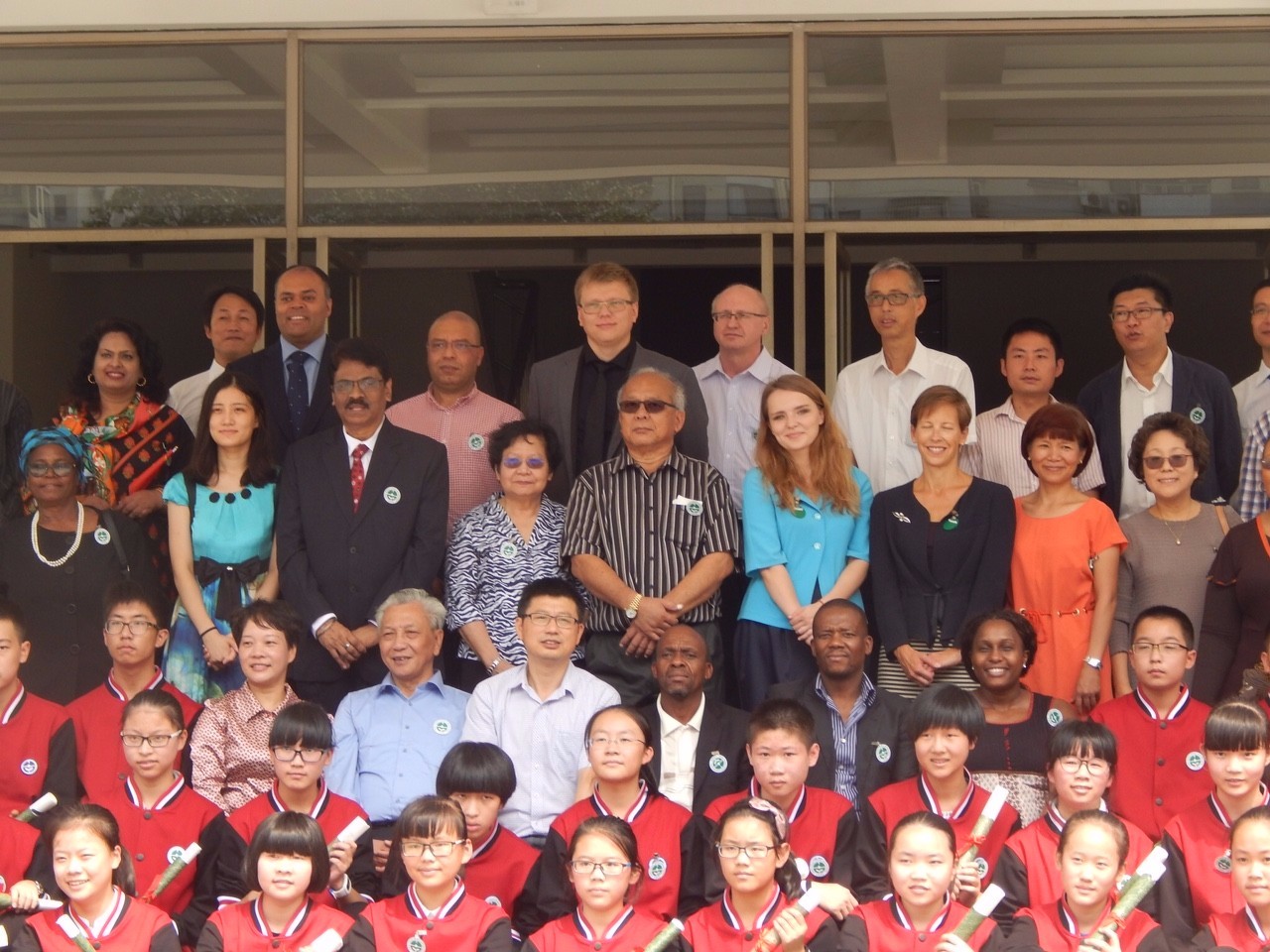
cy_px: 476
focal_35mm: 105
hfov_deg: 18.7
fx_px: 3852
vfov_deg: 14.1
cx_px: 635
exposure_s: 1/200
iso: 125
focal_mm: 18.7
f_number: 4.5
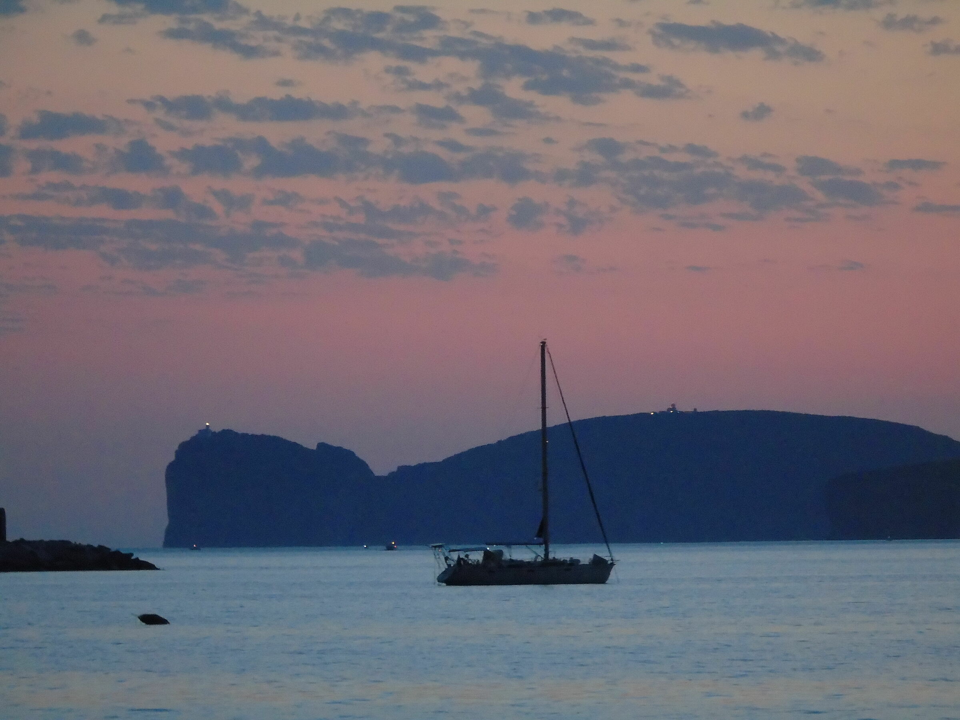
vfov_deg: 4.7
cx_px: 480
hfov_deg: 6.3
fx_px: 8791
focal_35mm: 317
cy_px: 360
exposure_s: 1/4
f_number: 5.1
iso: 800
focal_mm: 57
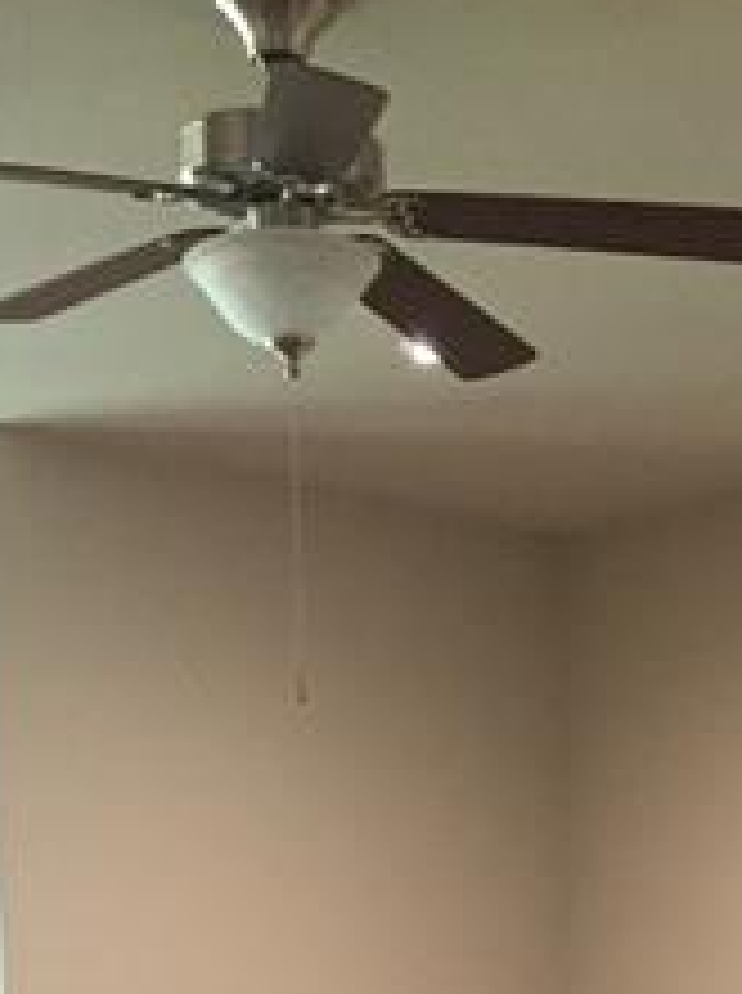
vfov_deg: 16.8
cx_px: 895
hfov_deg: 14.2
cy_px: 1669
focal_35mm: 101
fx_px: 2895
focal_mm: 4.15
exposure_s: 1/30
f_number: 2.2
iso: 160
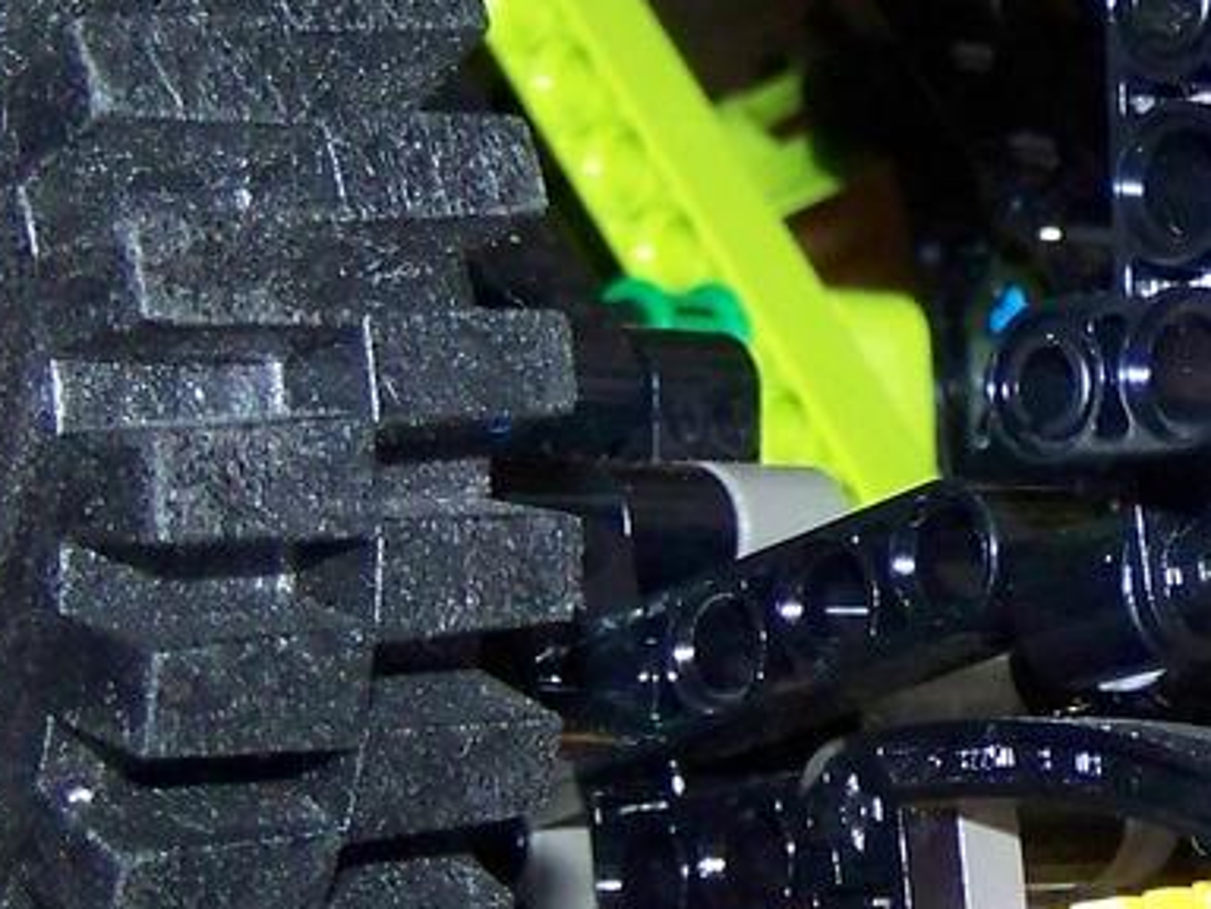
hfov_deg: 12.8
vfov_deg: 9.8
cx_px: 1268
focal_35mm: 152
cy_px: 379
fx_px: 5318
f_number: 2.8
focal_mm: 6.3
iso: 200
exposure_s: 1/30
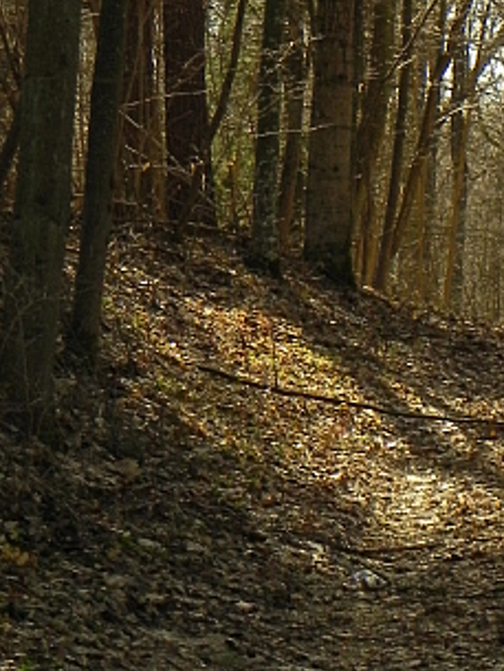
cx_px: 561
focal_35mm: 264
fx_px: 5121
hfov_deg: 5.6
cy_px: 183
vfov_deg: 7.5
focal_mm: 18.8
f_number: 5.6
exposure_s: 1/218
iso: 160
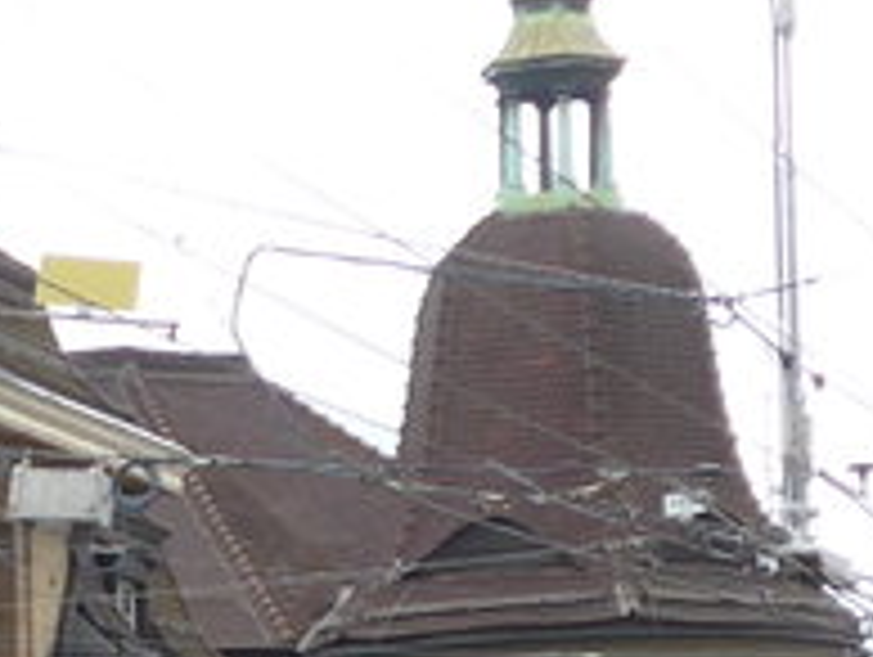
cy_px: 1242
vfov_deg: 4.8
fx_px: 7651
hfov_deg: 6.3
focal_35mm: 303
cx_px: -936
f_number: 3.2
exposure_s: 1/320
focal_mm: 10.1
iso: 80
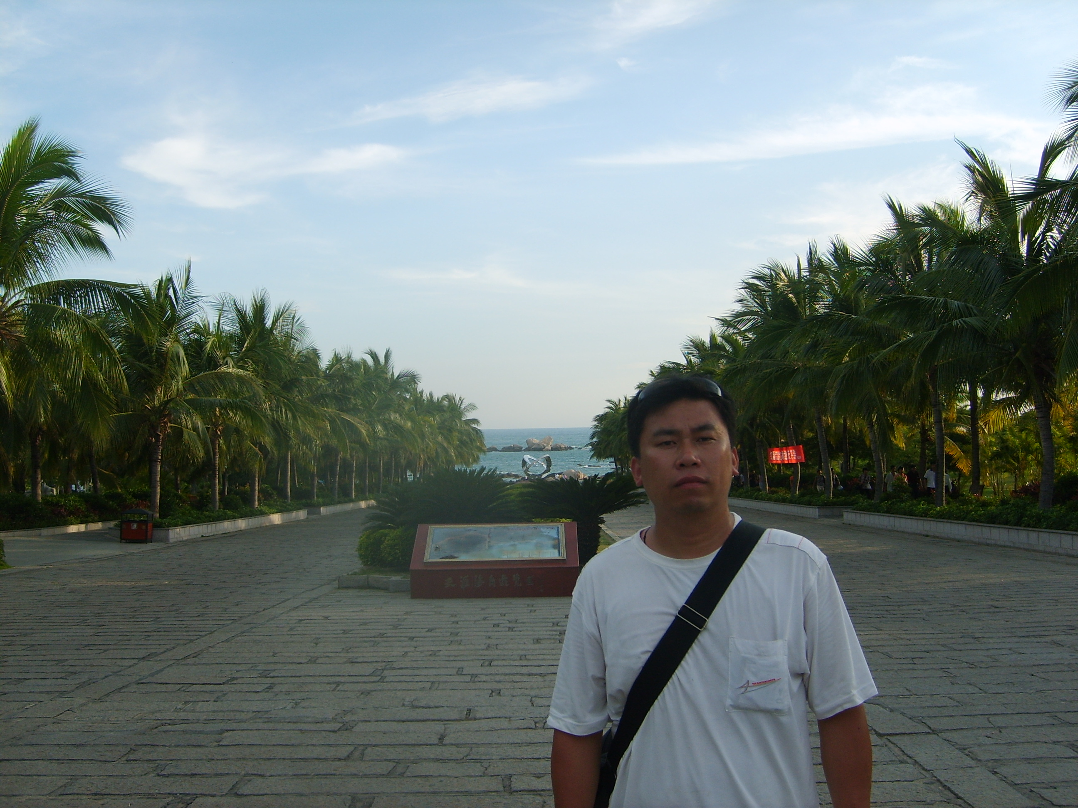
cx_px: 539
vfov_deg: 40.7
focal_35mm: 35
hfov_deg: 52.6
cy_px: 404
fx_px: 1090
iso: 50
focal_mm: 5.8
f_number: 2.8
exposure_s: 1/500
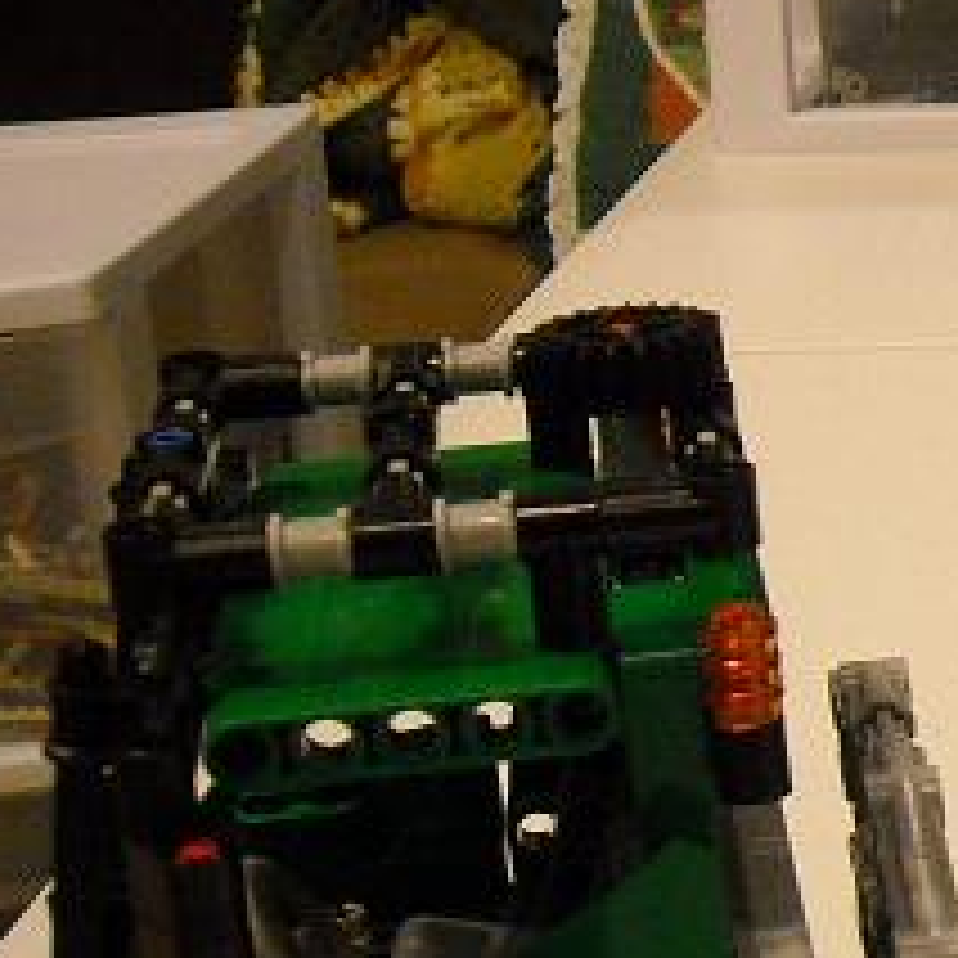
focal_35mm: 114
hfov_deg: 13.8
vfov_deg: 15.3
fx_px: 3569
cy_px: 603
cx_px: 1669
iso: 400
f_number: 2.8
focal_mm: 5.7
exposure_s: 1/38
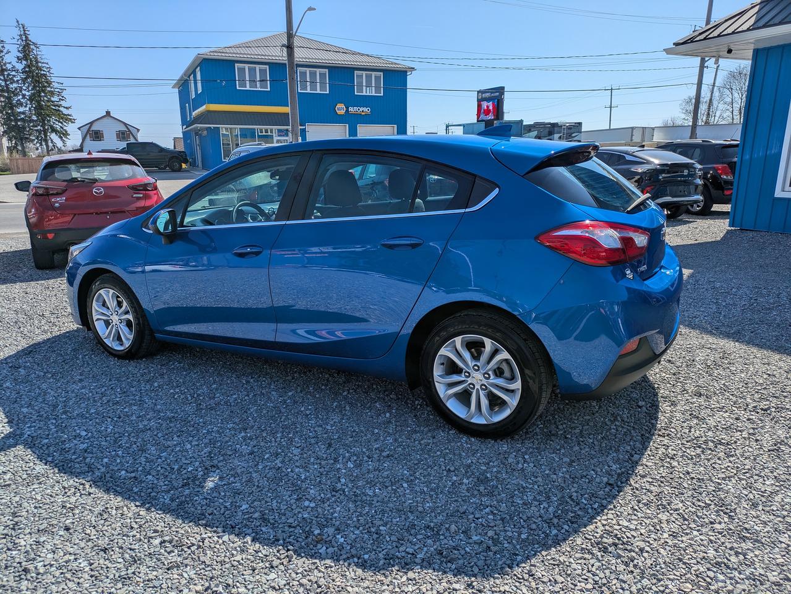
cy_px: 297
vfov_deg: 54.9
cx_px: 396
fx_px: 571
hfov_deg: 69.4
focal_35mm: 25
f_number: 1.89
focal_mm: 5.43
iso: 46
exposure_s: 1/2632
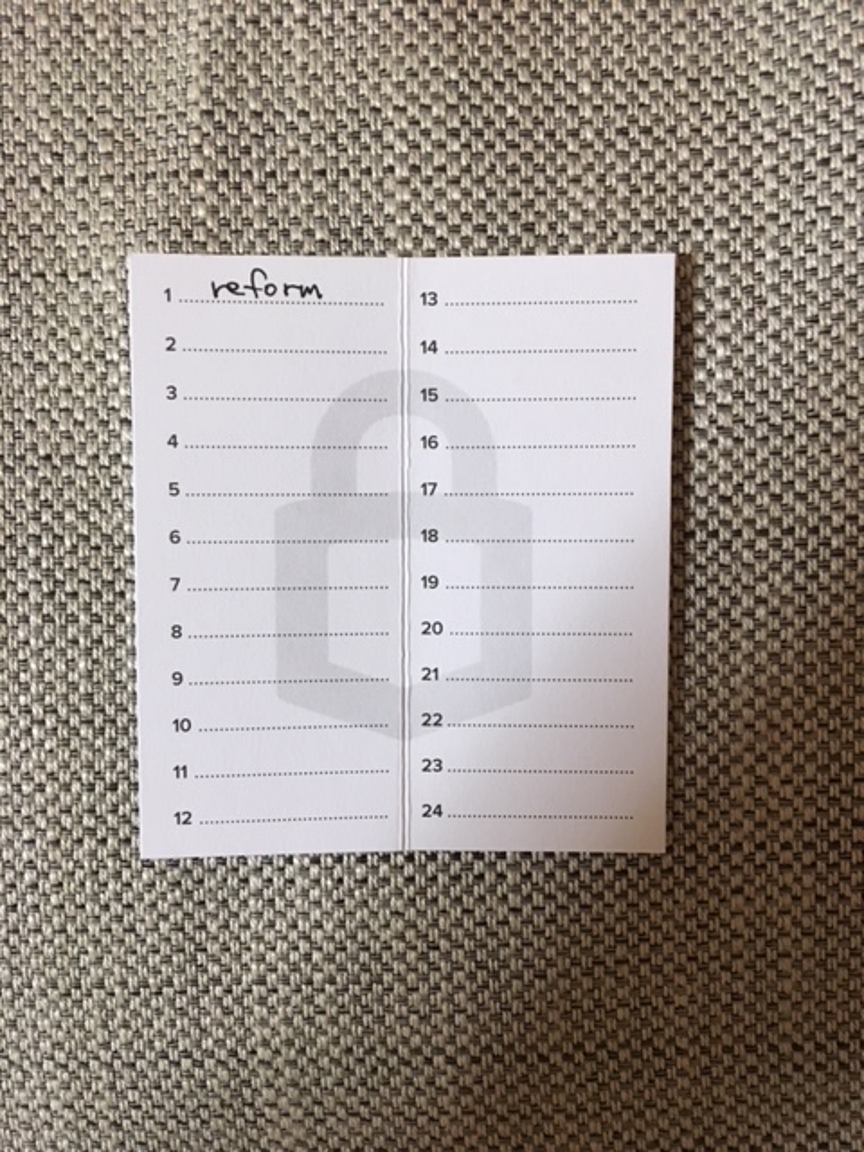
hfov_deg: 48.2
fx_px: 965
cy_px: 576
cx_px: 432
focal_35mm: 29
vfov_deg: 61.7
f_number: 2.2
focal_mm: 4.15
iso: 200
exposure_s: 1/24
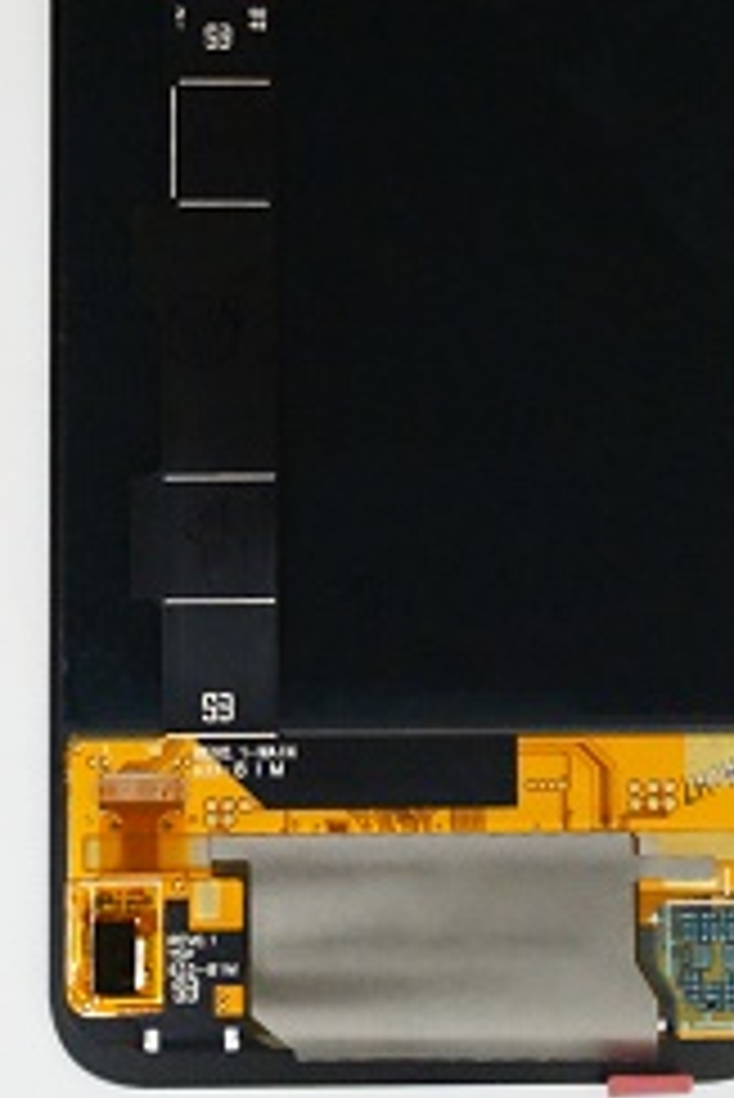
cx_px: 417
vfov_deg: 14.6
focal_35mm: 140
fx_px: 4275
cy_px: 385
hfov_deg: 9.8
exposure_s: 1/160
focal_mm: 40
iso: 1600
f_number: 5.6
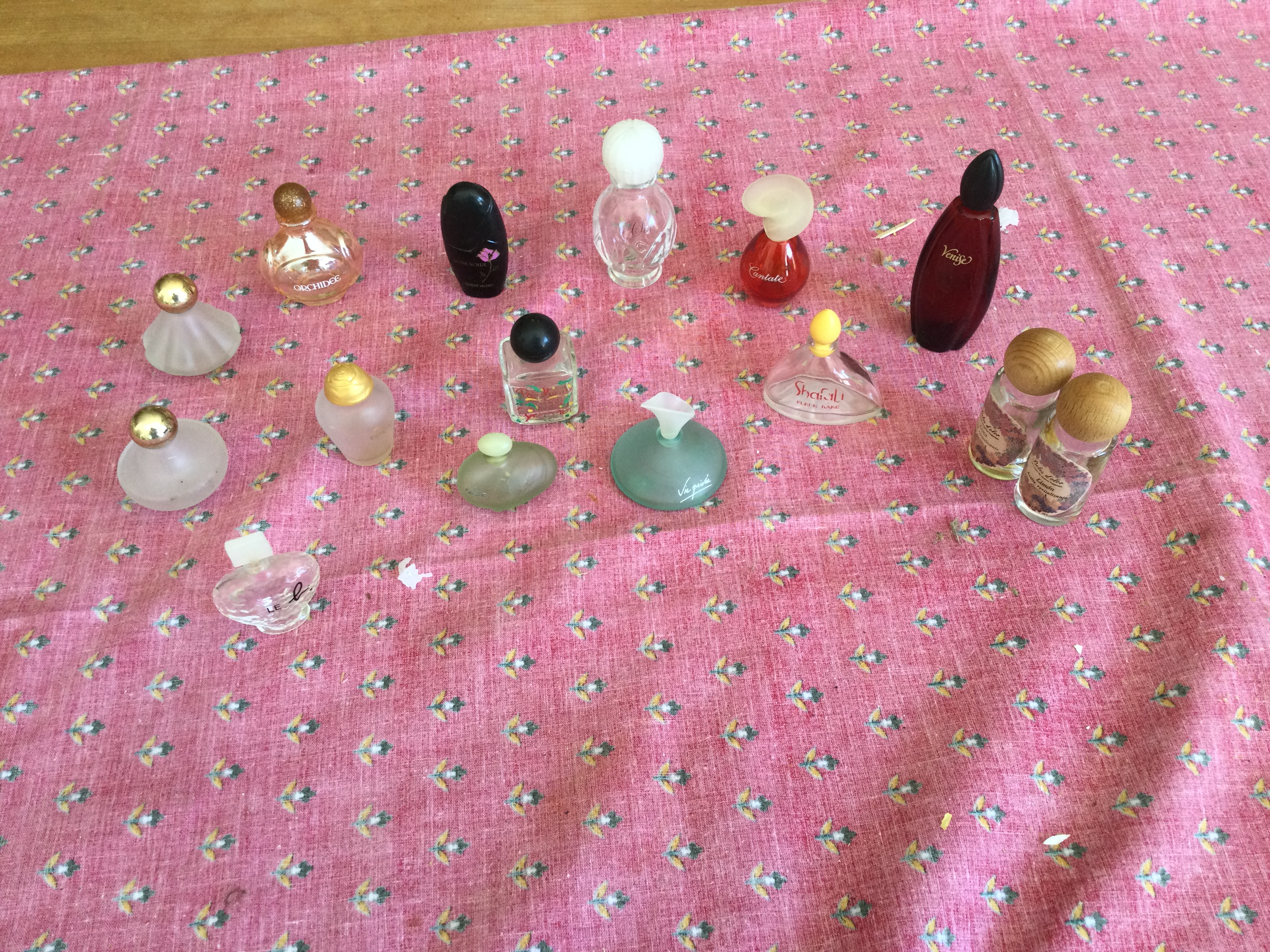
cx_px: 635
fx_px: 1137
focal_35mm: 31
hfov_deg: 58.4
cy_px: 476
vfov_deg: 45.4
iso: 32
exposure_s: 1/33
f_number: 2.4
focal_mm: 3.3
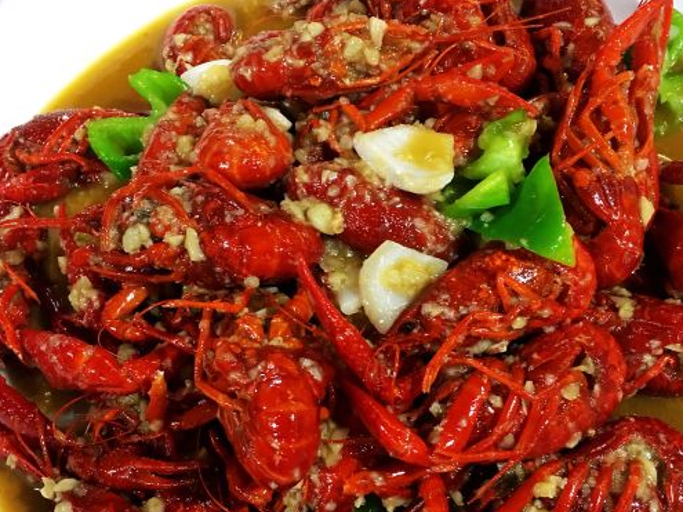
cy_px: 319
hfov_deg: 45.8
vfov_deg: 34.9
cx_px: 357
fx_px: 809
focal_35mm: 41
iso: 100
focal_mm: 4.15
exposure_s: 1/10
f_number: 2.2
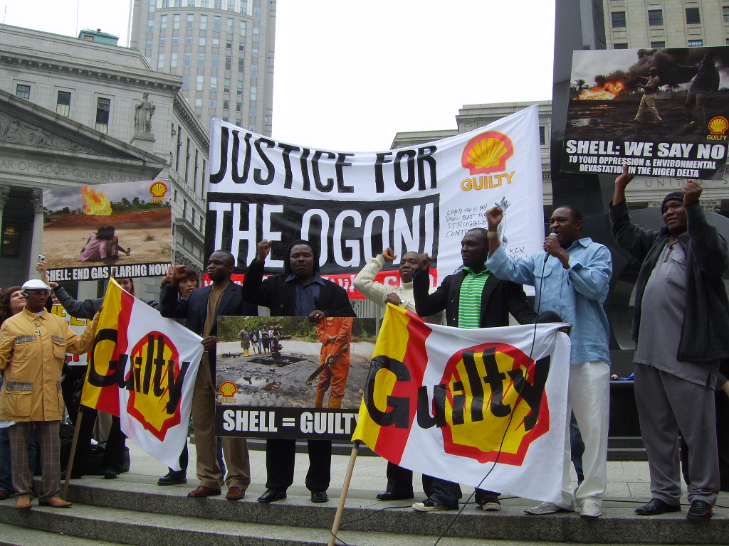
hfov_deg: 49.0
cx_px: 364
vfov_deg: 37.7
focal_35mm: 38
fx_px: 800
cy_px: 273
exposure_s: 1/100
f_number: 6.4
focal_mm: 7.8
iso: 50
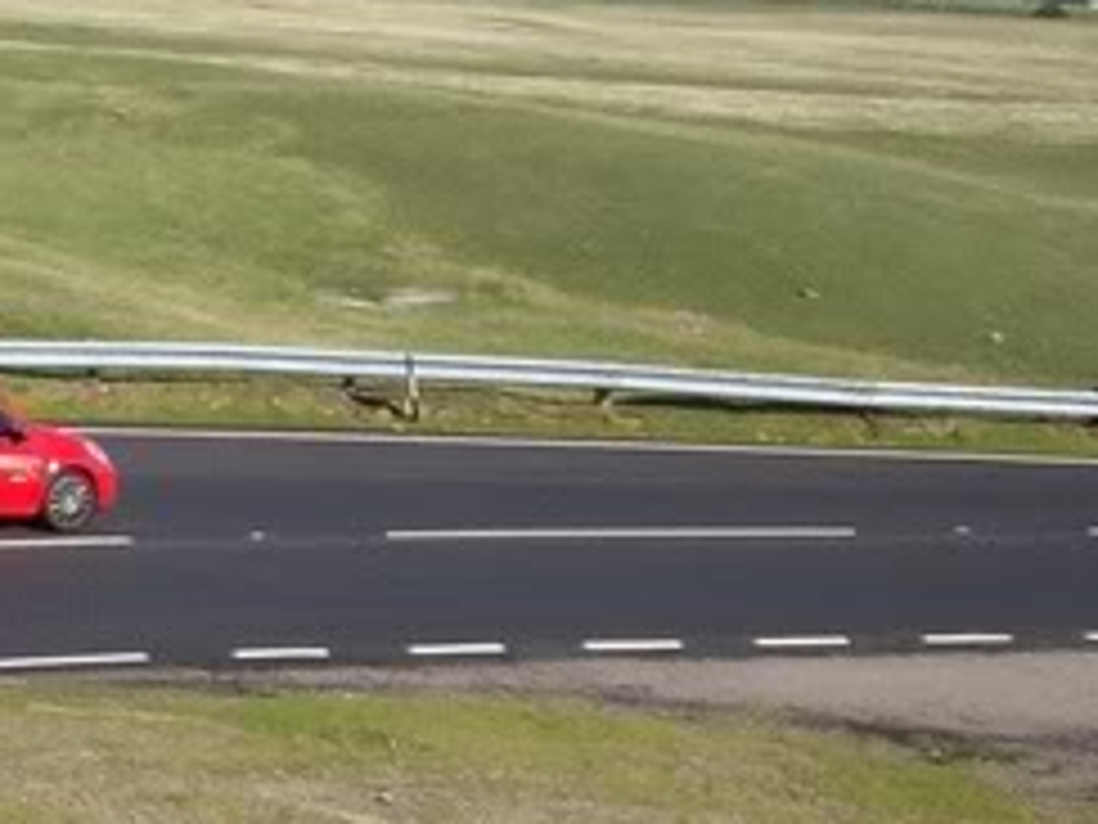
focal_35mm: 118
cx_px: -479
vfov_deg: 12.6
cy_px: 426
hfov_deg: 15.6
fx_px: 3743
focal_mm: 6
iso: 80
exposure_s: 1/484
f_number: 4.8
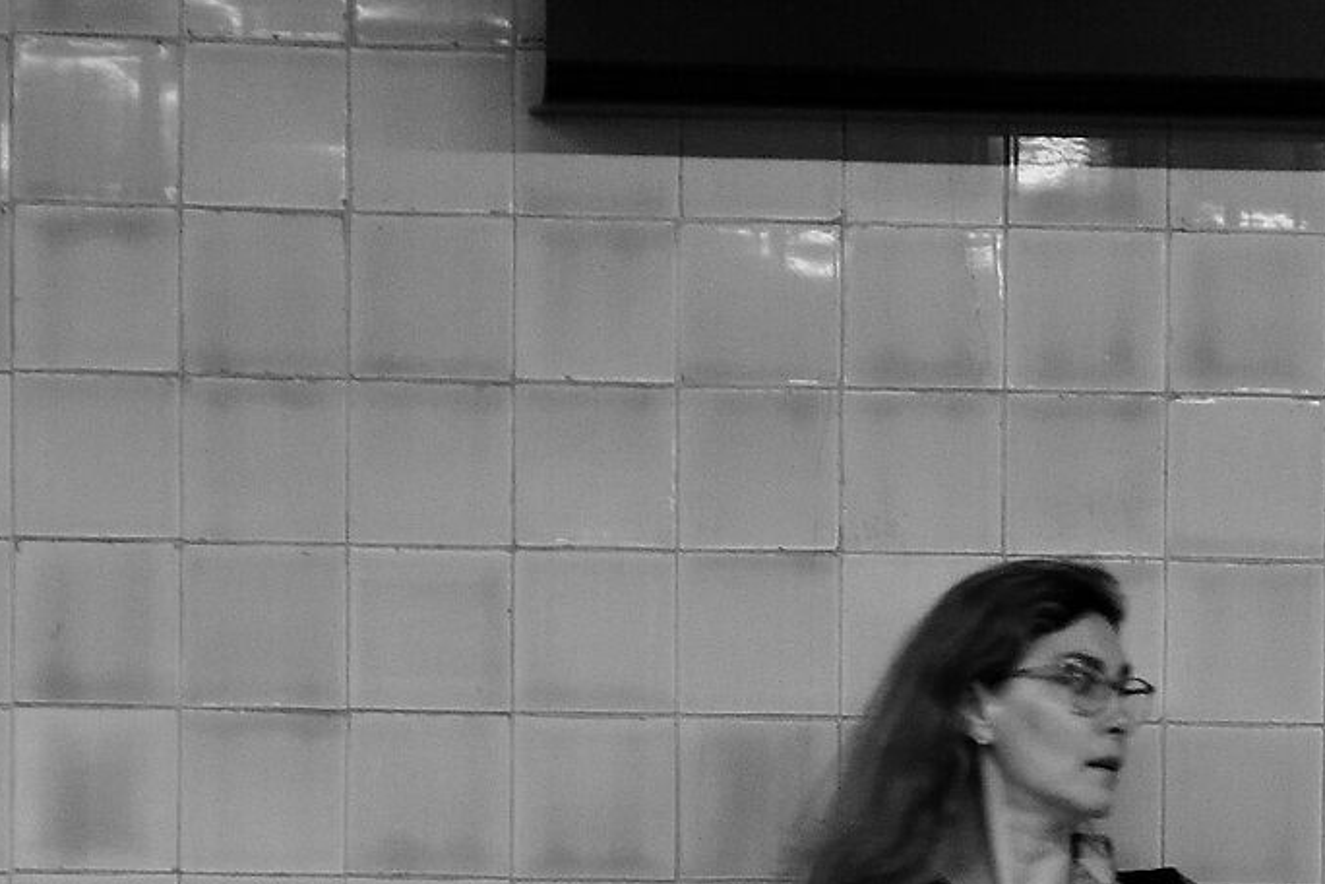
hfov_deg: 5.2
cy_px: 946
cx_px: 1523
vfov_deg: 3.5
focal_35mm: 393
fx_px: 14463
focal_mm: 75
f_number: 6.3
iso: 800
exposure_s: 1/40
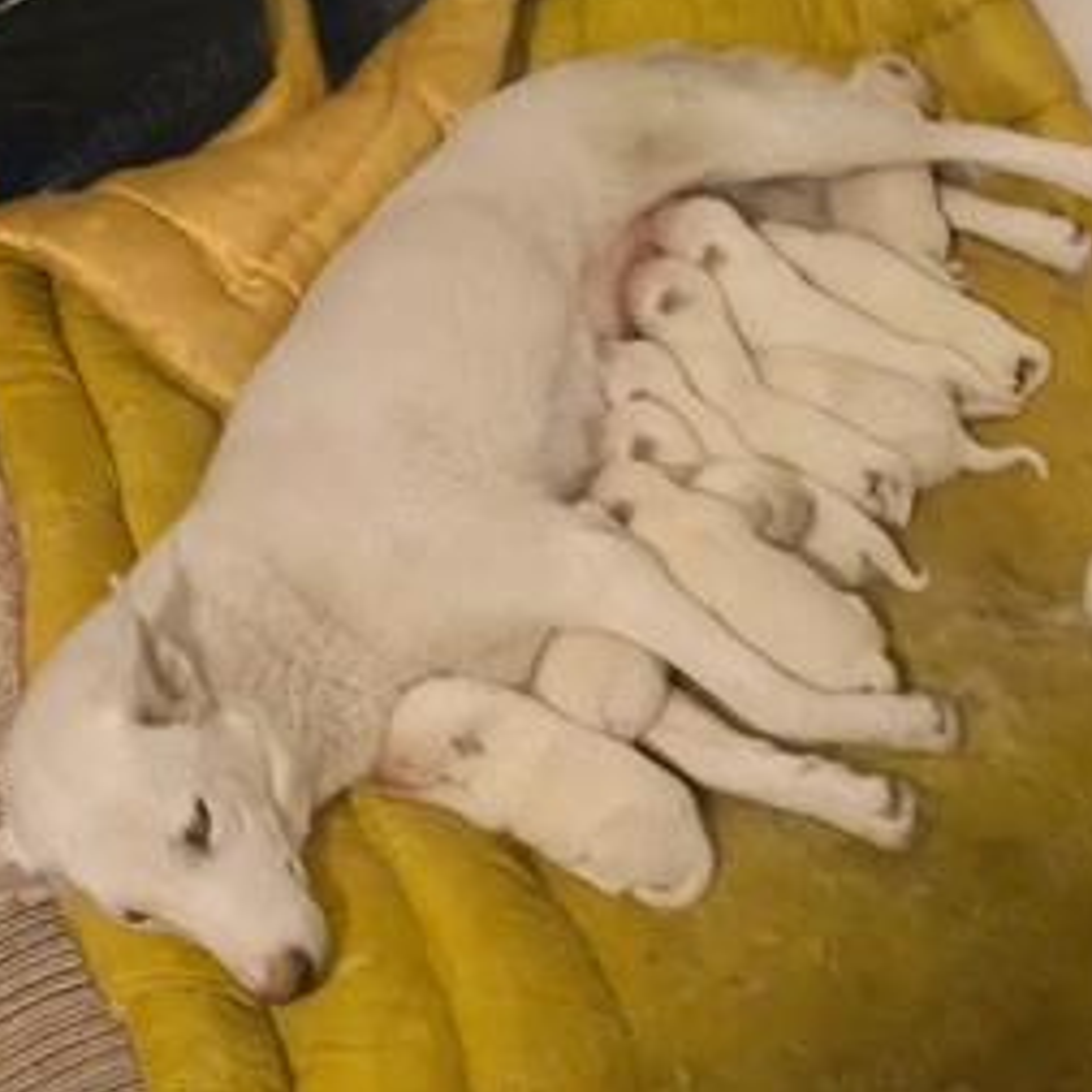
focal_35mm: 67
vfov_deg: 25.7
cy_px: 488
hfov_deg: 25.7
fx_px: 2391
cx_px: 591
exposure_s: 1/25
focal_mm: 6.76
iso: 640
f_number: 1.78
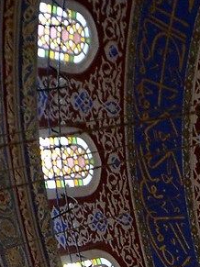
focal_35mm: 111
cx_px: 694
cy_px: 1051
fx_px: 856
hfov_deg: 9.0
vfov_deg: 8.4
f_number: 3.5
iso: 1800
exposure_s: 1/100
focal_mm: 14
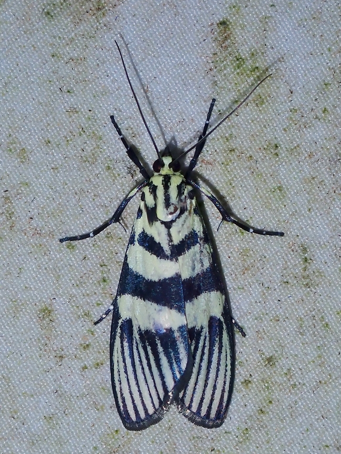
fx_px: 1313
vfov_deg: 19.6
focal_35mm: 100
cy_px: 227
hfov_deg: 14.8
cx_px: 170
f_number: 6.3
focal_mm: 18
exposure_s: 1/400
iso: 160
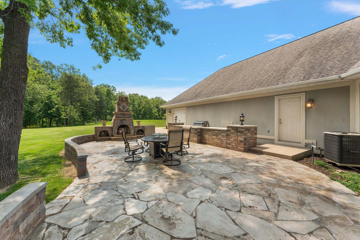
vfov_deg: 81.2
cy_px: 120
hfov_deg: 104.3
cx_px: 180
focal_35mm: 14
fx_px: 140
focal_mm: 14
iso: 400
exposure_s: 1/125
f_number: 9
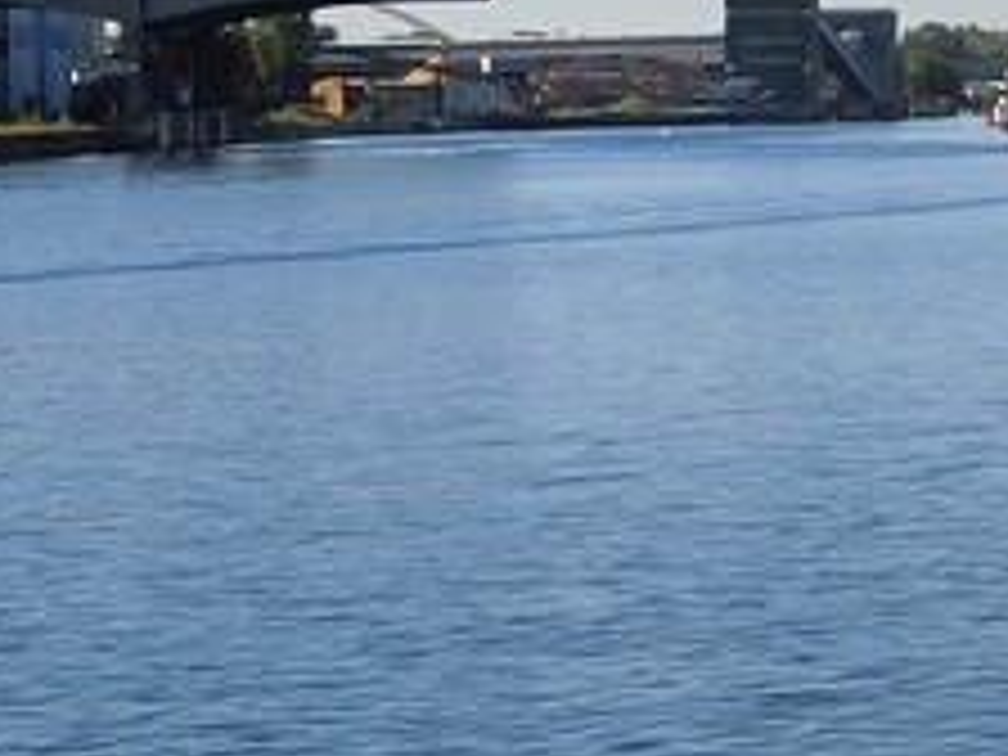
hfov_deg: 9.1
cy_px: 140
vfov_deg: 9.0
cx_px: 3213
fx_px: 4805
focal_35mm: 165
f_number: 14
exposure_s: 1/250
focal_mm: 24
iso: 200
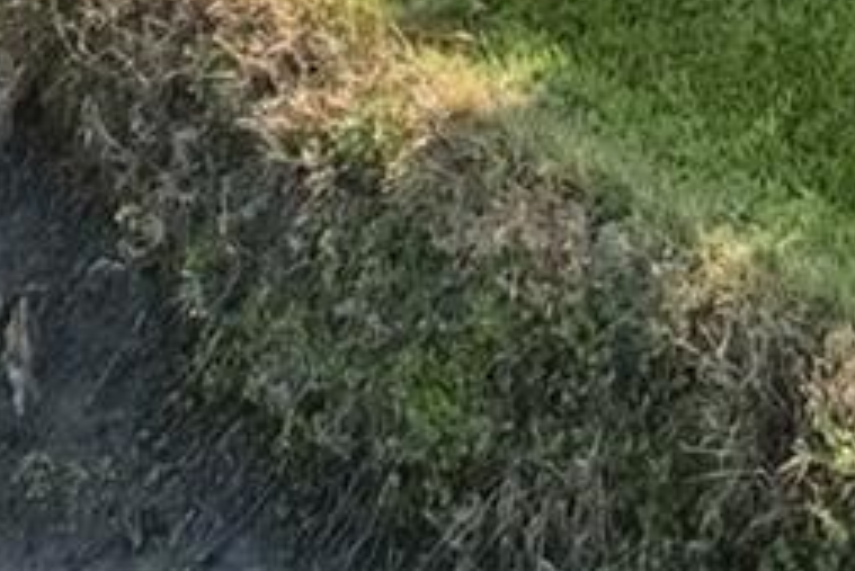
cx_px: 1700
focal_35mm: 139
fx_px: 3303
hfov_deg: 12.9
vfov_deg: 8.2
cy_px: -1226
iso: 100
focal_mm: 8.4
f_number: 2.8
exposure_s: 1/2000
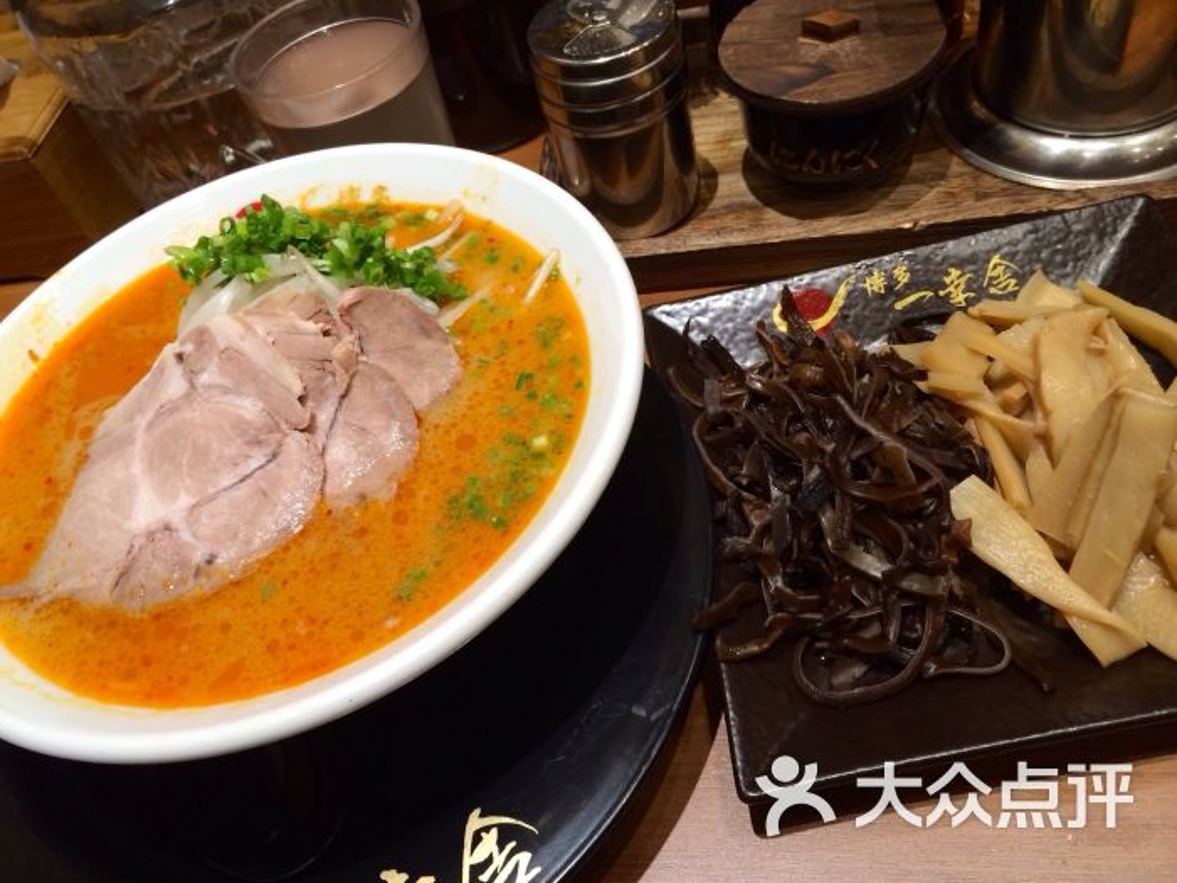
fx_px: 1020
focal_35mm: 30
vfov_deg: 46.8
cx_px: 588
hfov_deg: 60.0
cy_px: 442
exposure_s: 1/30
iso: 64
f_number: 2.2
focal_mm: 4.12
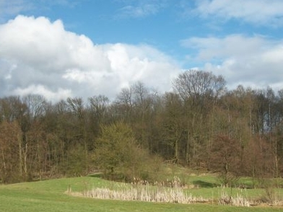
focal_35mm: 49
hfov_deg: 38.9
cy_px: 128
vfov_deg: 29.6
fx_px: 401
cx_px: 153
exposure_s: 1/200
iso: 80
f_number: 8.8
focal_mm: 5.7
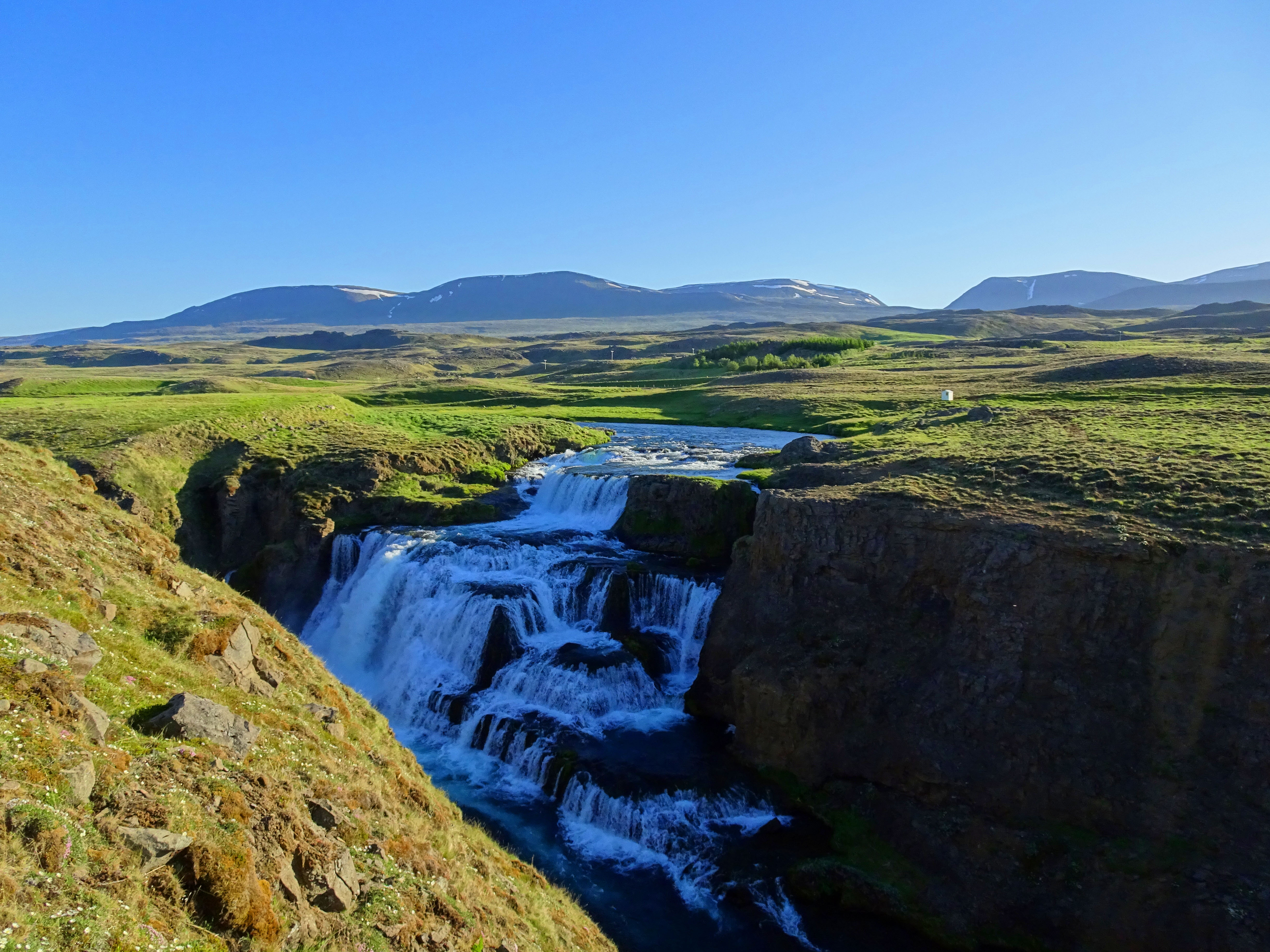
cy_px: 476
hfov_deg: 71.6
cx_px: 635
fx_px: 881
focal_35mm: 24
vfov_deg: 56.8
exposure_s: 1/320
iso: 80
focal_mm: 4.1
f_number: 3.5
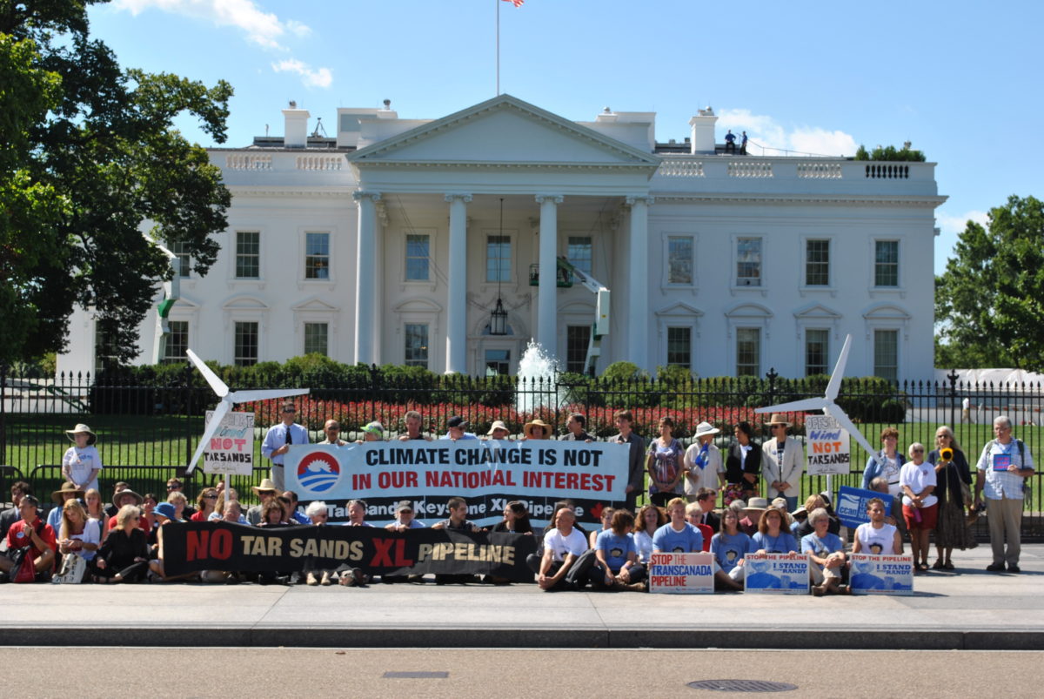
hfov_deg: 31.9
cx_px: 522
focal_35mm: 63
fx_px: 1829
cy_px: 350
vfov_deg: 21.6
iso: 100
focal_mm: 42
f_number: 8
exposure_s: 1/250
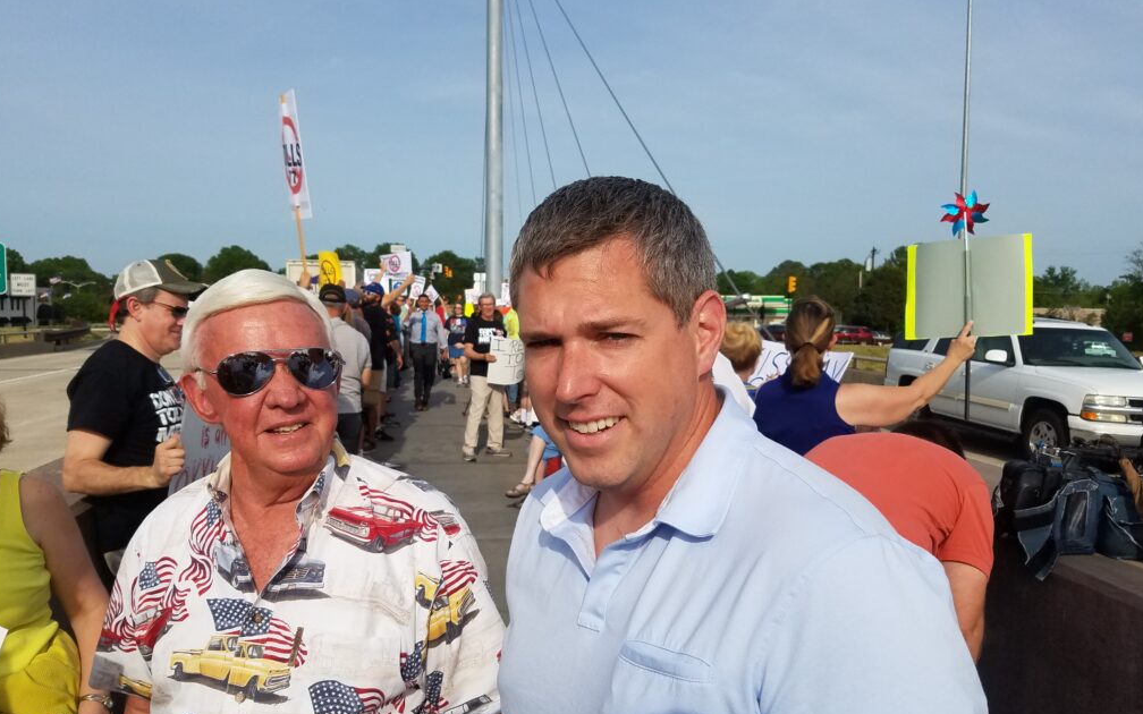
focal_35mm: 28
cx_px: 573
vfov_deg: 44.5
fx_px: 872
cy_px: 376
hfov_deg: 66.5
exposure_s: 1/3928
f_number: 1.7
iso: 50
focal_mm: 4.2
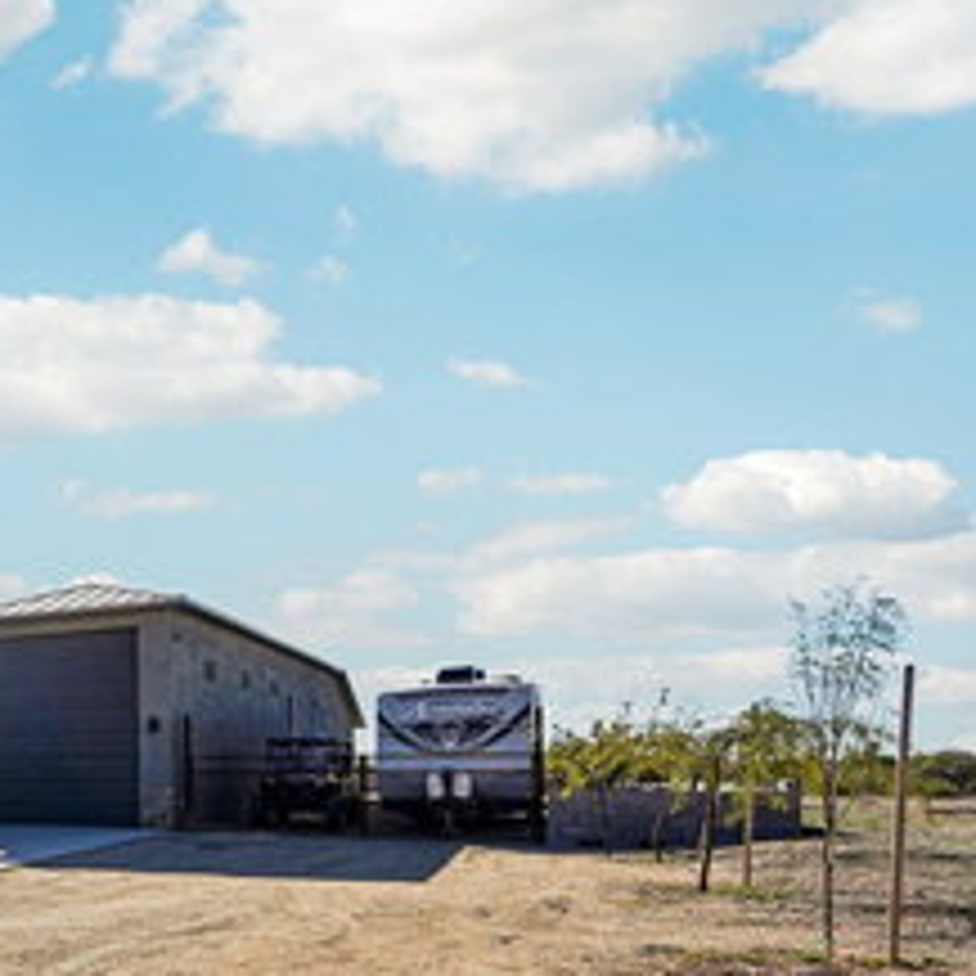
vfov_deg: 47.6
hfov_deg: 38.6
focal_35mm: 33
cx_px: -157
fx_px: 1053
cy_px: 749
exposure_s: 1/1600
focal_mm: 16.5
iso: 400
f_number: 10
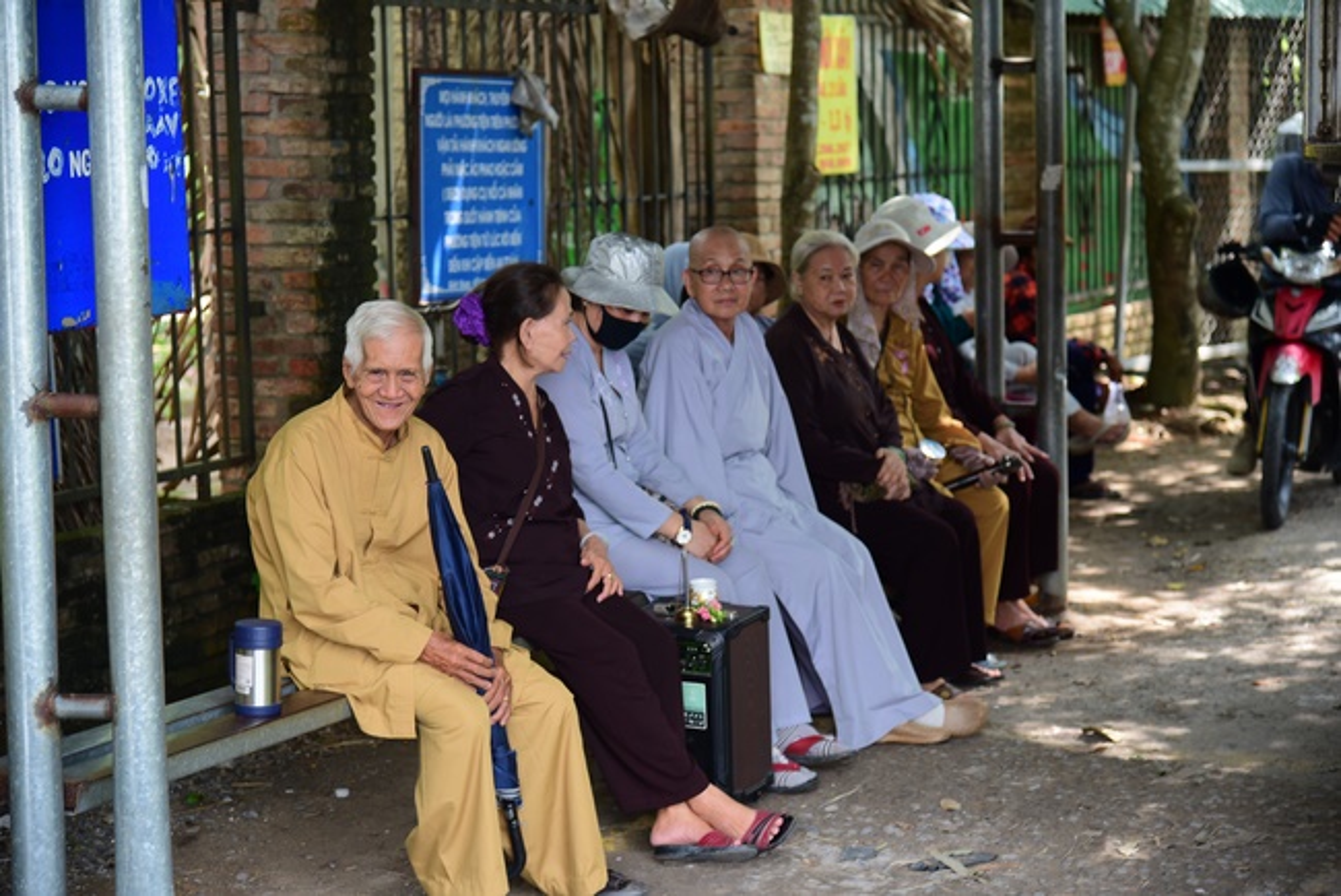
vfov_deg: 16.1
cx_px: 670
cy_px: 448
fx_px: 3168
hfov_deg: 23.9
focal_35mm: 85
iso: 320
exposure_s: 1/125
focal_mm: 85
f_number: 4
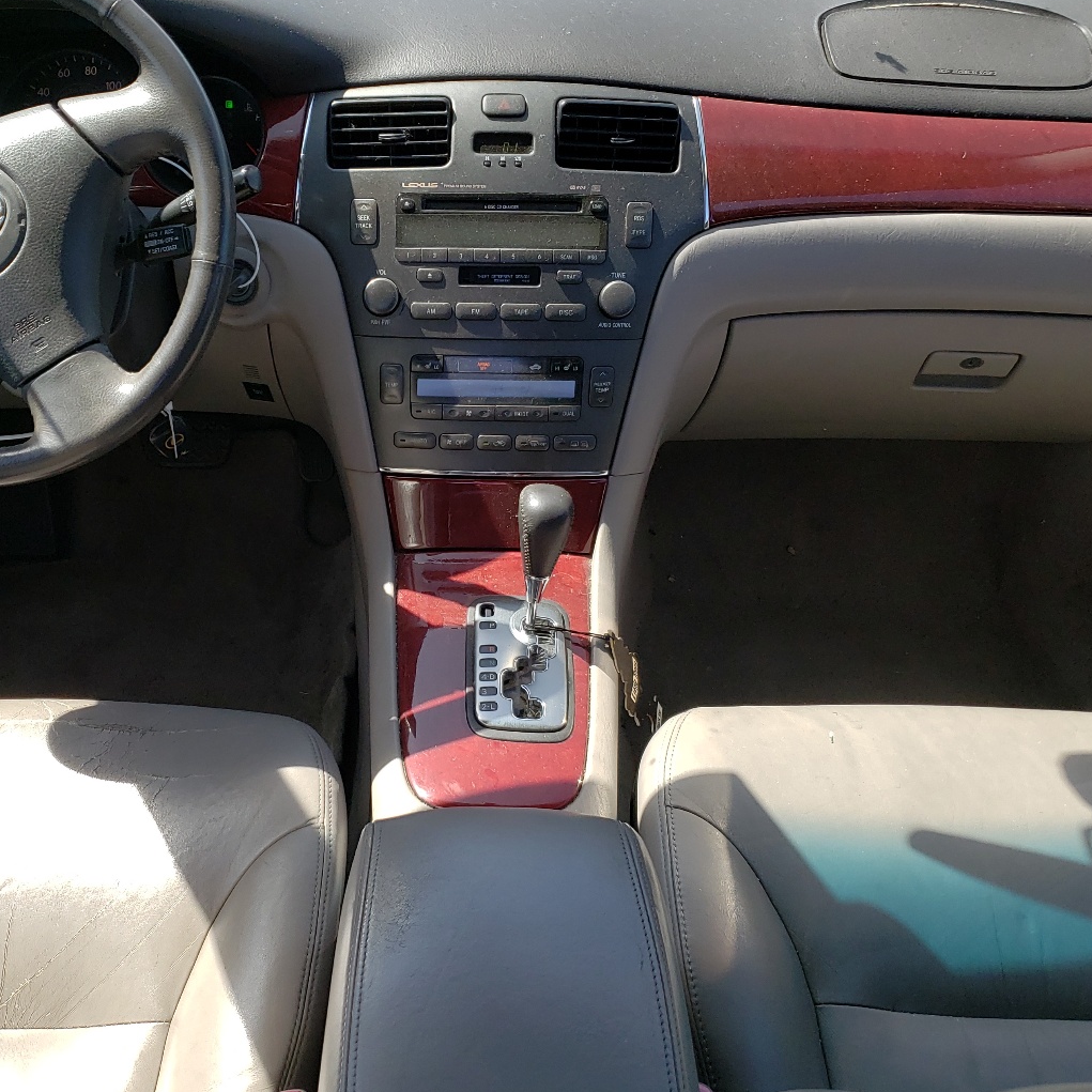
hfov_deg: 45.8
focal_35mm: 36
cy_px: 574
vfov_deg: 46.0
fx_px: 1285
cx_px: 428
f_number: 1.5
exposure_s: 1/769
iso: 50
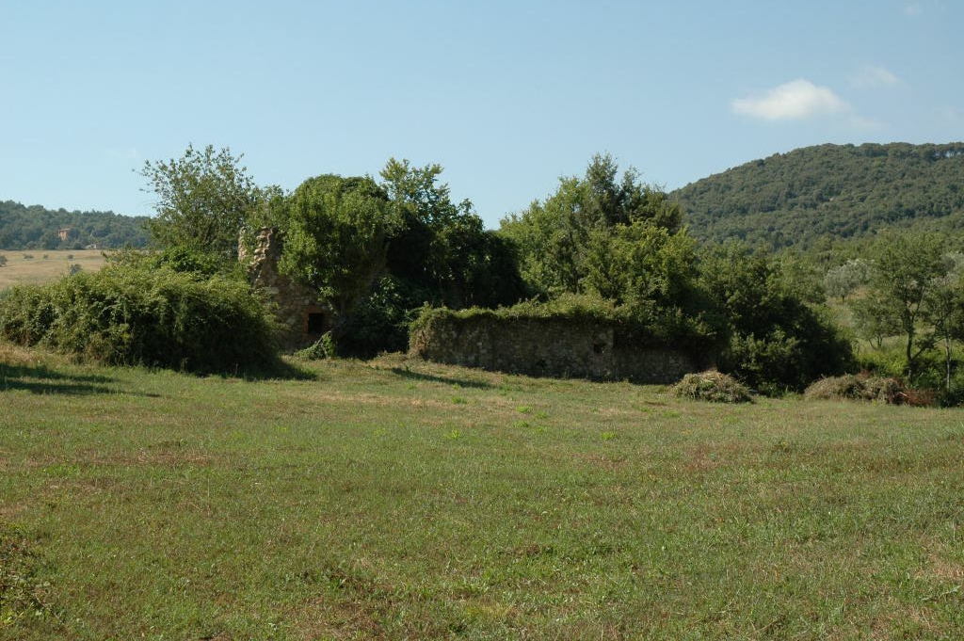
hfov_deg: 30.5
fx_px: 1766
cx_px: 482
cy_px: 320
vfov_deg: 20.6
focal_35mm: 66
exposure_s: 1/320
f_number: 9
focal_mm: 44
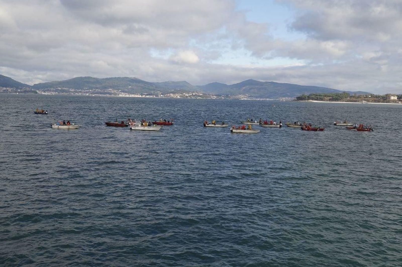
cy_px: 134
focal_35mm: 42
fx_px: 469
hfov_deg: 46.4
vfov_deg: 31.8
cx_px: 201
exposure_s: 1/800
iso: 400
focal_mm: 28
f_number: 8
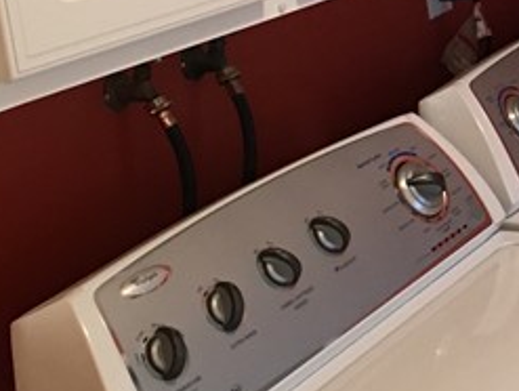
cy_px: 2
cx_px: 624
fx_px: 1802
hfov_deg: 15.8
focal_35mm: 120
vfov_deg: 12.2
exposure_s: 1/15
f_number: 2.2
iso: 50
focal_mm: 4.15
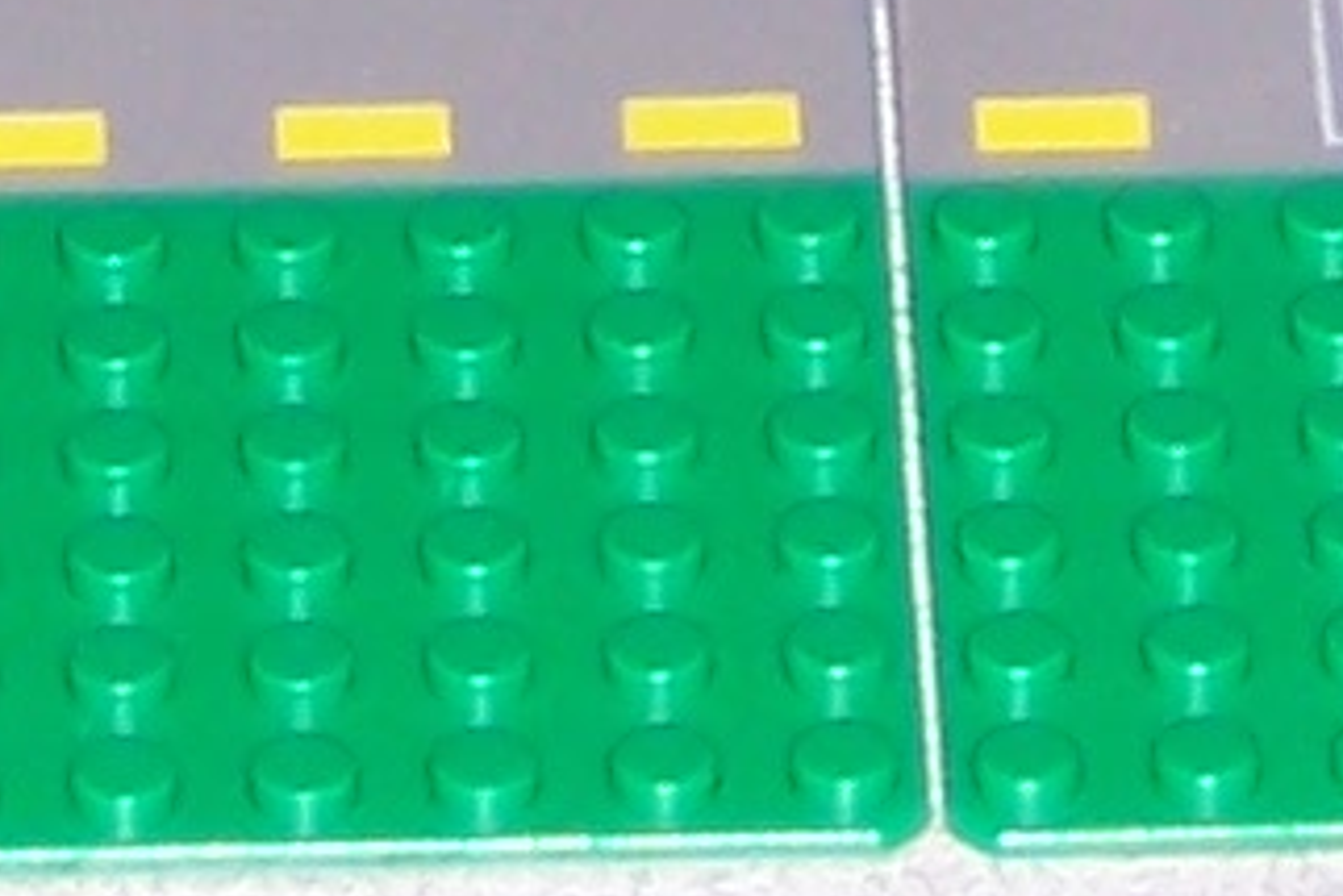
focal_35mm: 607
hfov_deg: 3.4
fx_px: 22654
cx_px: 463
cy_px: -3109
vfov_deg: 2.2
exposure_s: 1/90
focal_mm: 12.1
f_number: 4.3
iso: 80
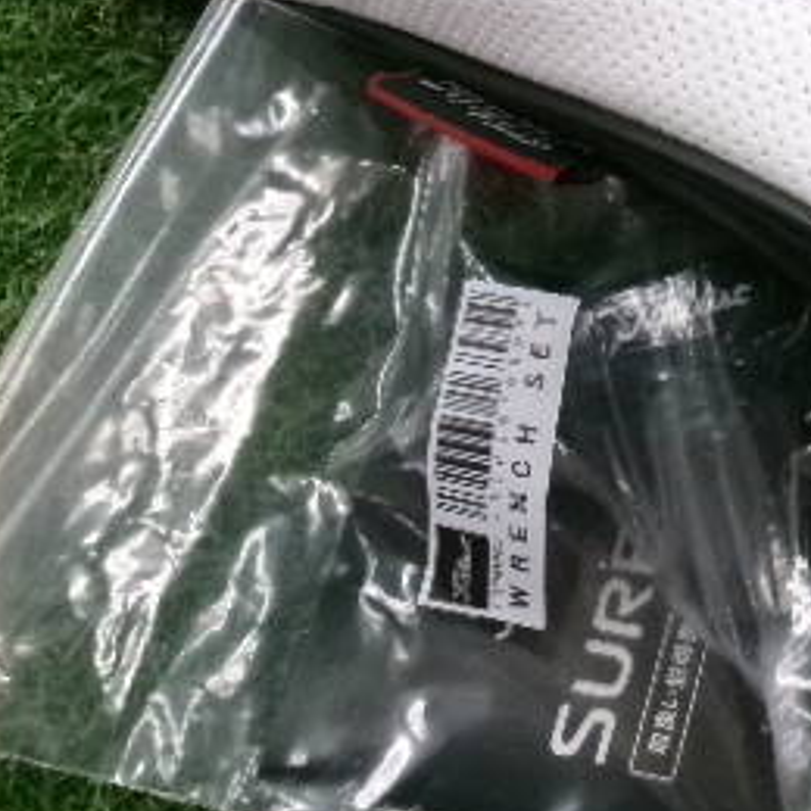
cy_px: 281
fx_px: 1617
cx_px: 883
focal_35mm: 61
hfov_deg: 26.1
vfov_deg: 28.0
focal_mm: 5.1
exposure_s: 1/80
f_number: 3.9
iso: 800
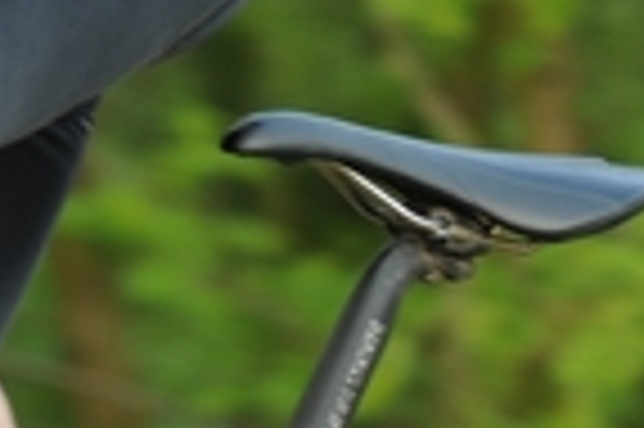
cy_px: -311
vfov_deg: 2.2
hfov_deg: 3.3
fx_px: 11043
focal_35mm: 618
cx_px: -383
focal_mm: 98
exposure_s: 1/200
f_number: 2.8
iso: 200
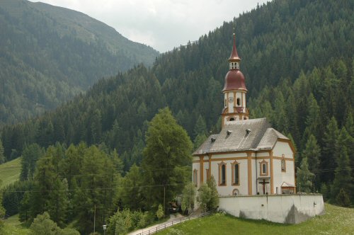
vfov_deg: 18.1
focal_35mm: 75
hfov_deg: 27.0
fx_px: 737
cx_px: 177
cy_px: 118
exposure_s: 1/250
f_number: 8
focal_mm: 50
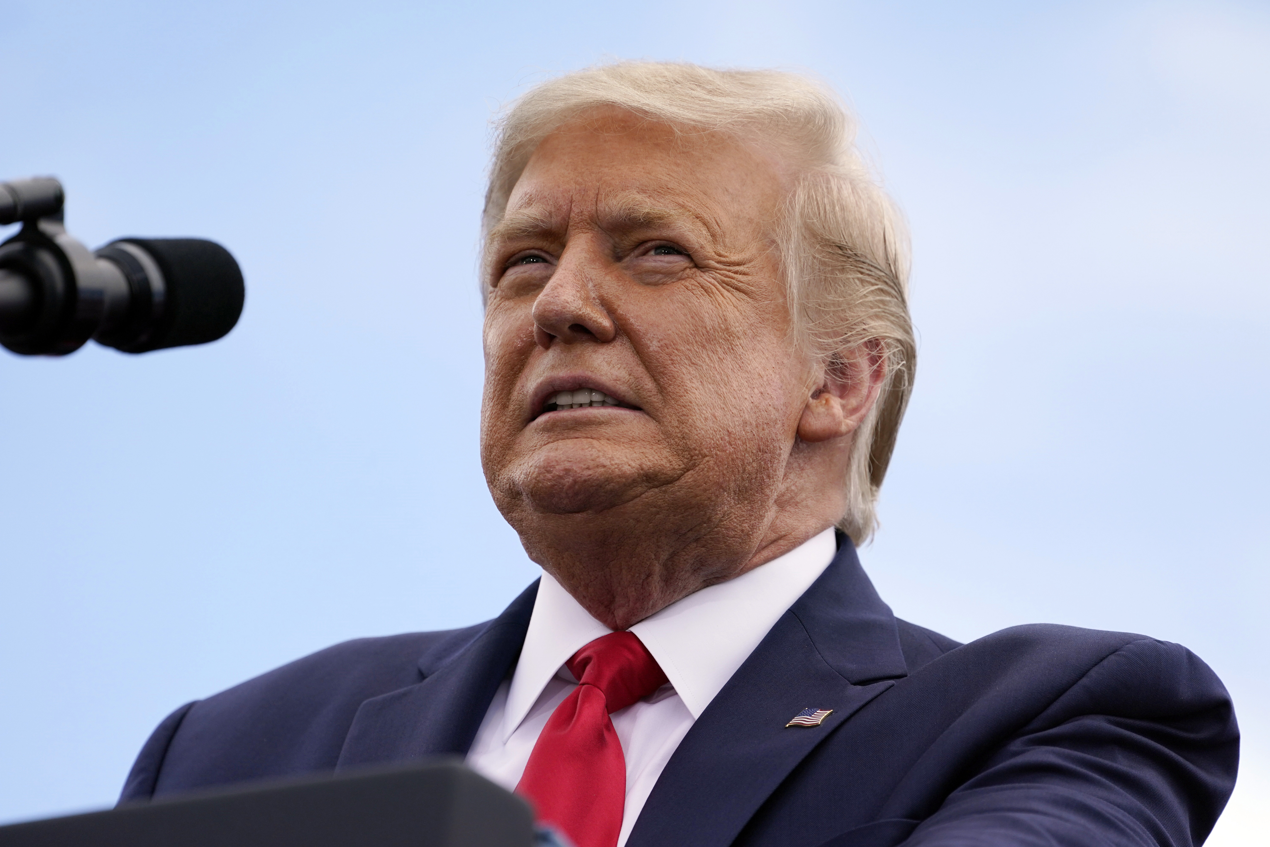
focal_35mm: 300
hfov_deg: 6.9
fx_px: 10583
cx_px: 635
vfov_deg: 4.6
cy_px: 424
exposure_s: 1/1250
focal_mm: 300
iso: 500
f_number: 5.6
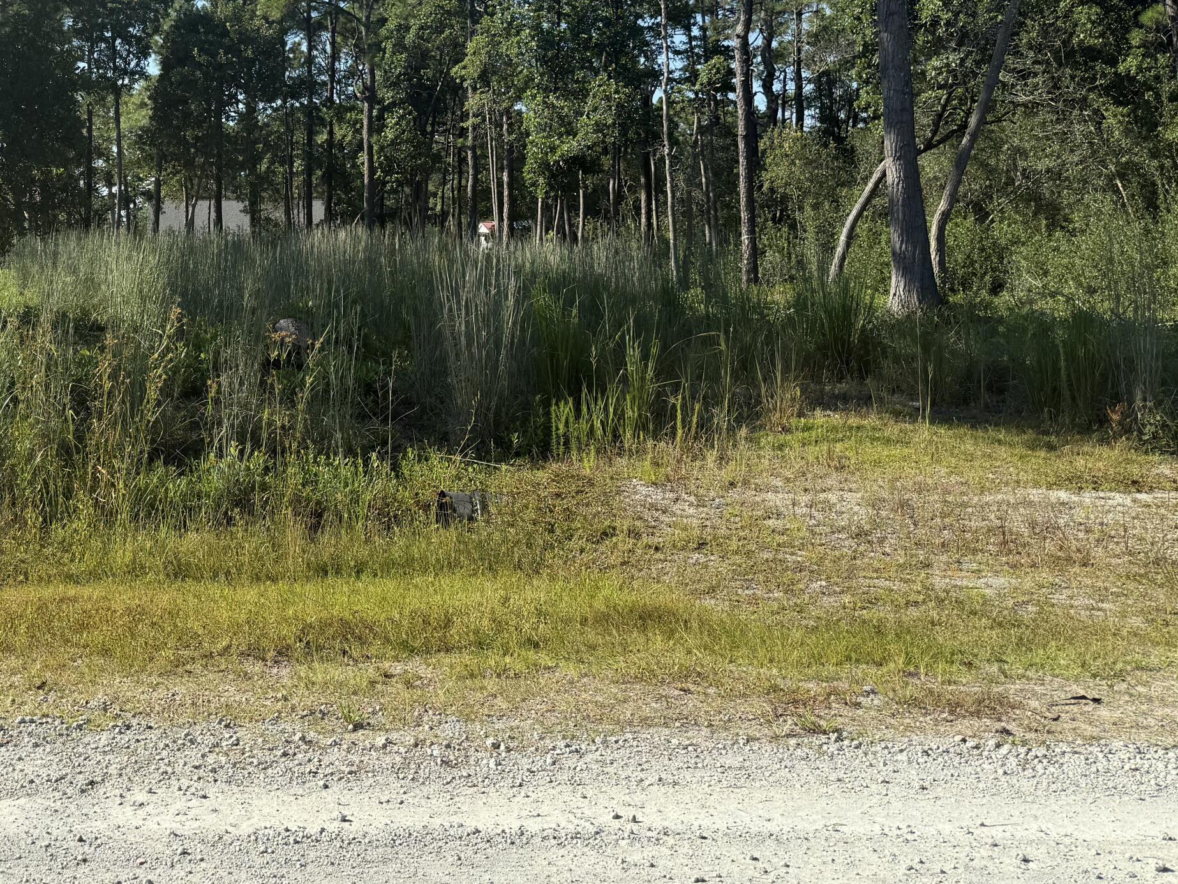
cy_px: 176
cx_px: 223
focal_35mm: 39
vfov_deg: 35.6
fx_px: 1327
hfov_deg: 45.3
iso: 80
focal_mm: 6.76
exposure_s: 1/2907
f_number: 1.78
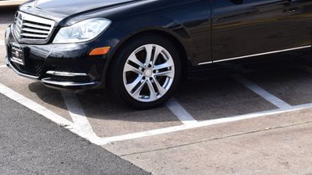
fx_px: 802
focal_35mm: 97
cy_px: 7
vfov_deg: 12.3
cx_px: 230
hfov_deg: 21.8
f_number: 10
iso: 400
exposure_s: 1/320
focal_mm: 38
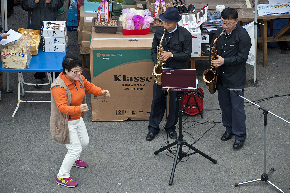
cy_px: 96
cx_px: 145
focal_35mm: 210
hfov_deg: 9.8
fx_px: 1692
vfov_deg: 6.5
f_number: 6
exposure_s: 1/500
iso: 400
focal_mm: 210
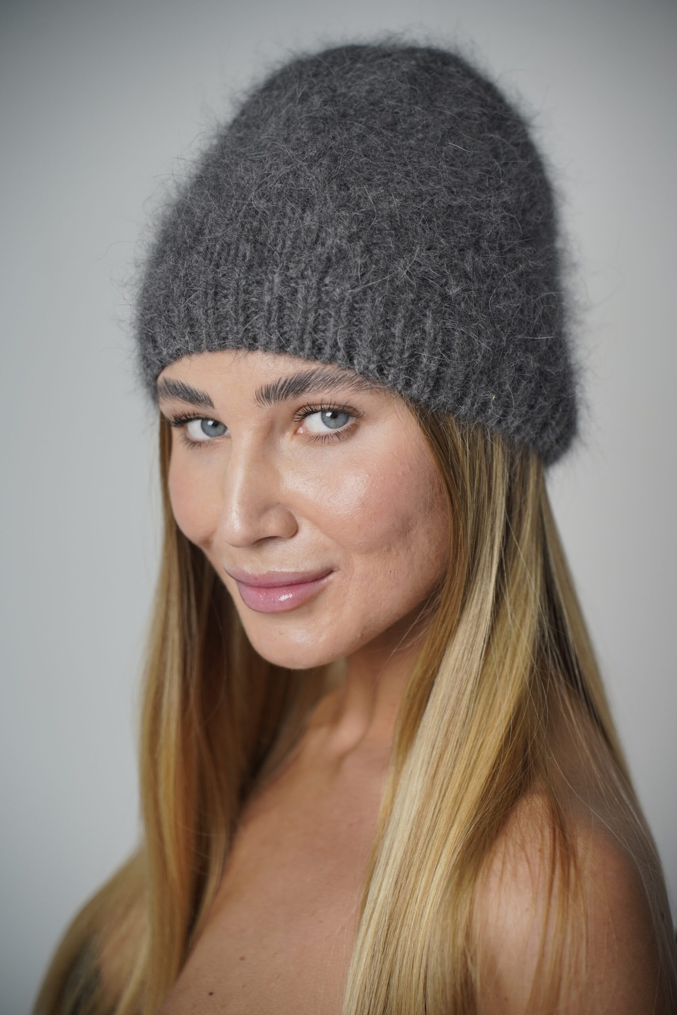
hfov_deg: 18.2
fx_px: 2115
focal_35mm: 75
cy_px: 508
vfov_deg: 27.0
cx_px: 338
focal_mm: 75
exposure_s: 1/200
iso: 250
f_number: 2.8
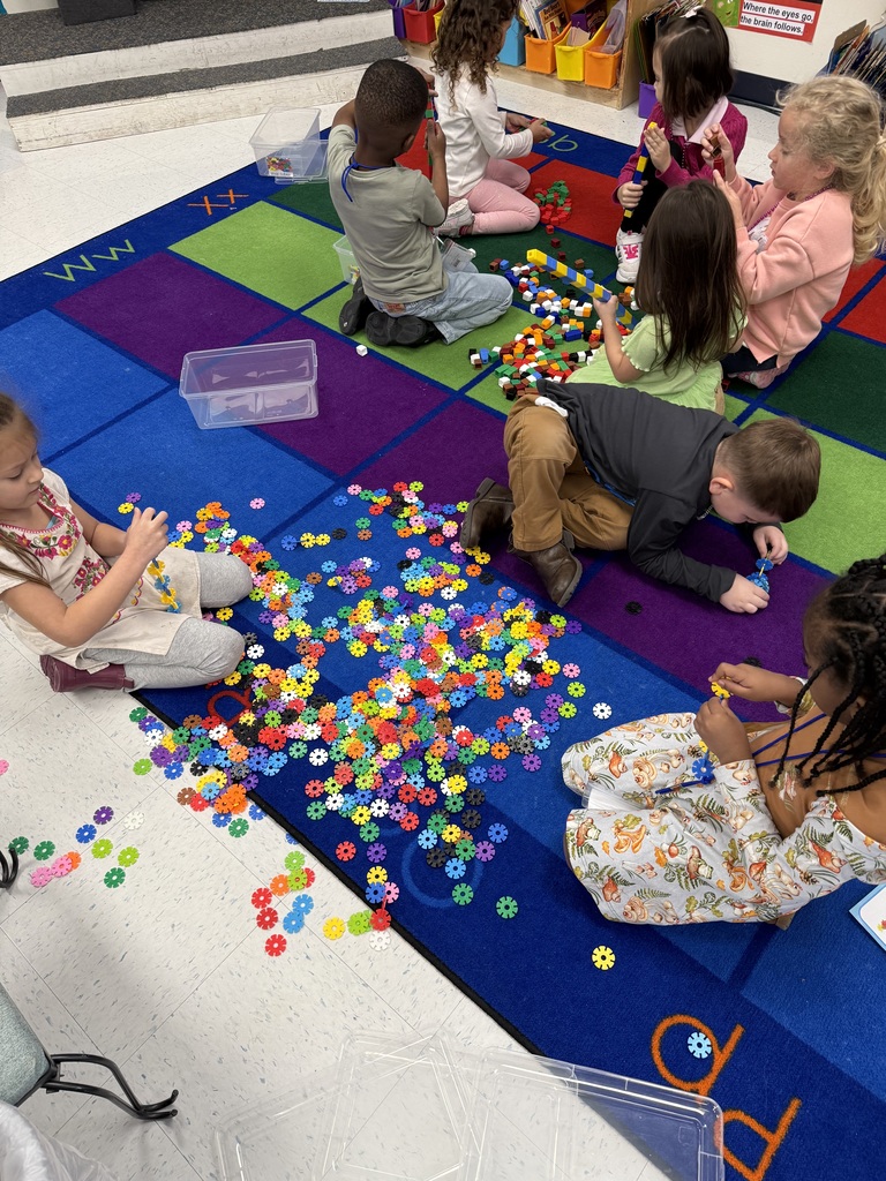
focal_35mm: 24
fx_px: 819
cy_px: 590
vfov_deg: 71.6
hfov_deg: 56.8
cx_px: 443
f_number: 1.78
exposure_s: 1/120
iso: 160
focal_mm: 6.76
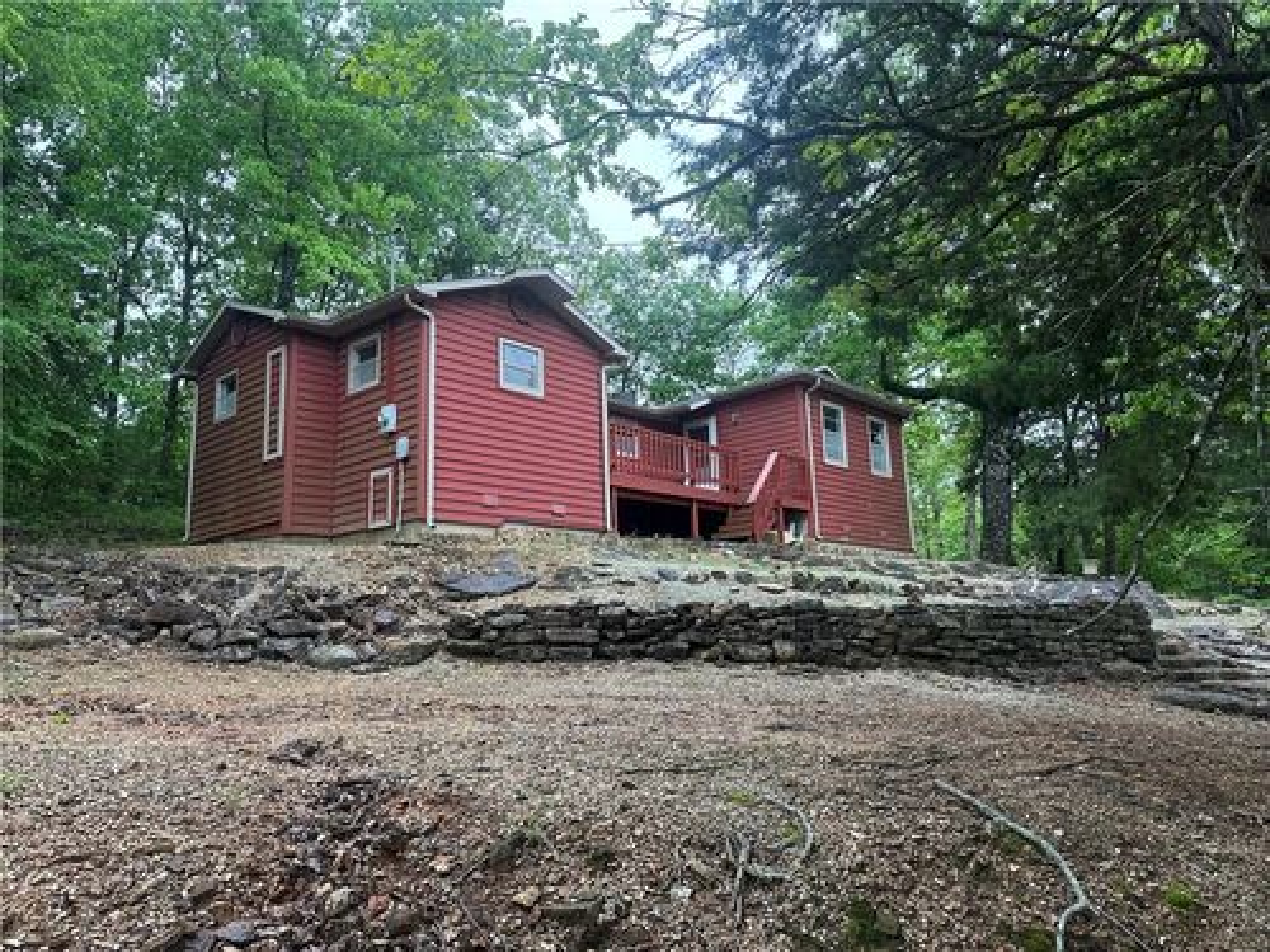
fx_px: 881
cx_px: 635
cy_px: 476
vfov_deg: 56.8
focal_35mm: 24
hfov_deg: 71.6
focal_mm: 6.86
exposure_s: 1/117
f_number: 1.78
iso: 250
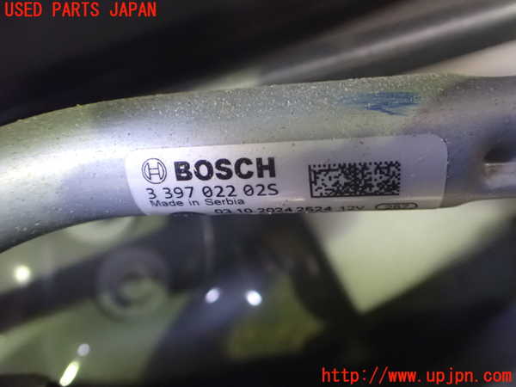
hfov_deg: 60.0
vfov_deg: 46.8
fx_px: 447
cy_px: 194
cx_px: 258
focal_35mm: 30
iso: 1600
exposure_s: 1/25
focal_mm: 5.4
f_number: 2.3
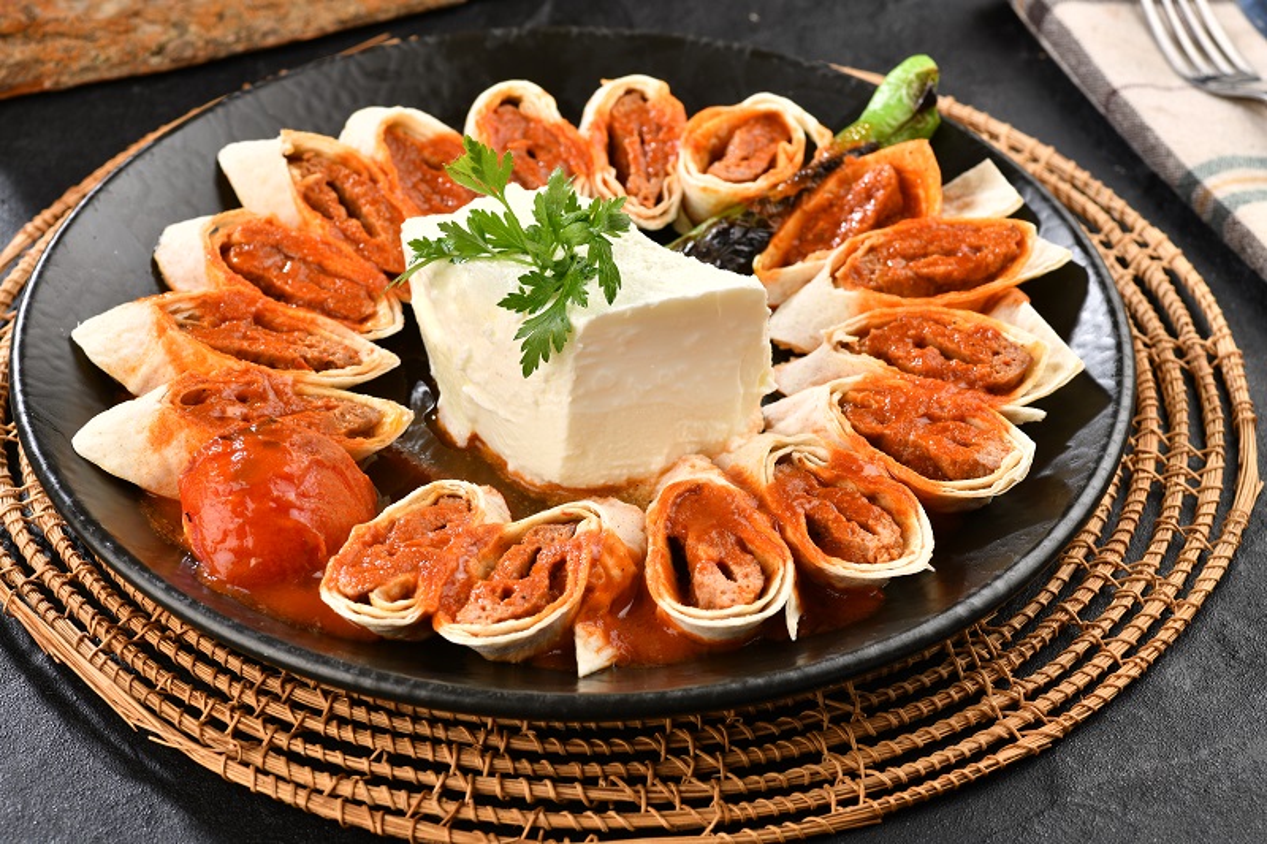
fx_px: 3518
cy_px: 422
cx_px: 634
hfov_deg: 20.4
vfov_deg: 13.7
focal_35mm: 100
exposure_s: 1/250
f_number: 11
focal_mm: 100
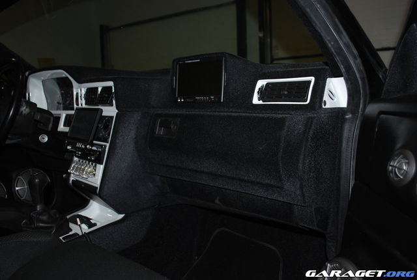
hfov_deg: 61.8
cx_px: 208
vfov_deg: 43.8
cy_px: 140
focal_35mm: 30
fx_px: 348
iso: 200
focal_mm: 20
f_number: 3.8
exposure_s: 1/60
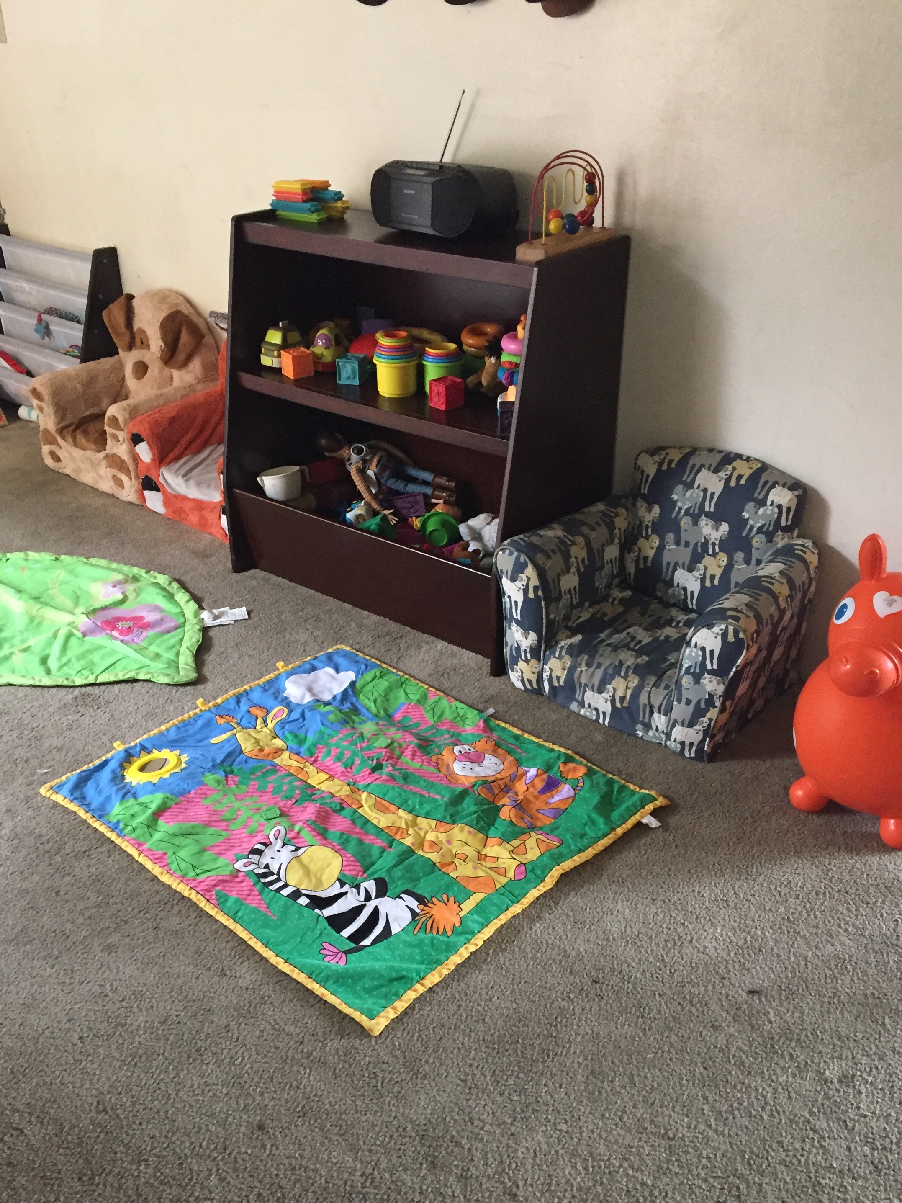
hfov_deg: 48.2
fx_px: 1007
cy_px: 602
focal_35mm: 29
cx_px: 451
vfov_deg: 61.7
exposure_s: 1/30
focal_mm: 4.15
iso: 200
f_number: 2.2
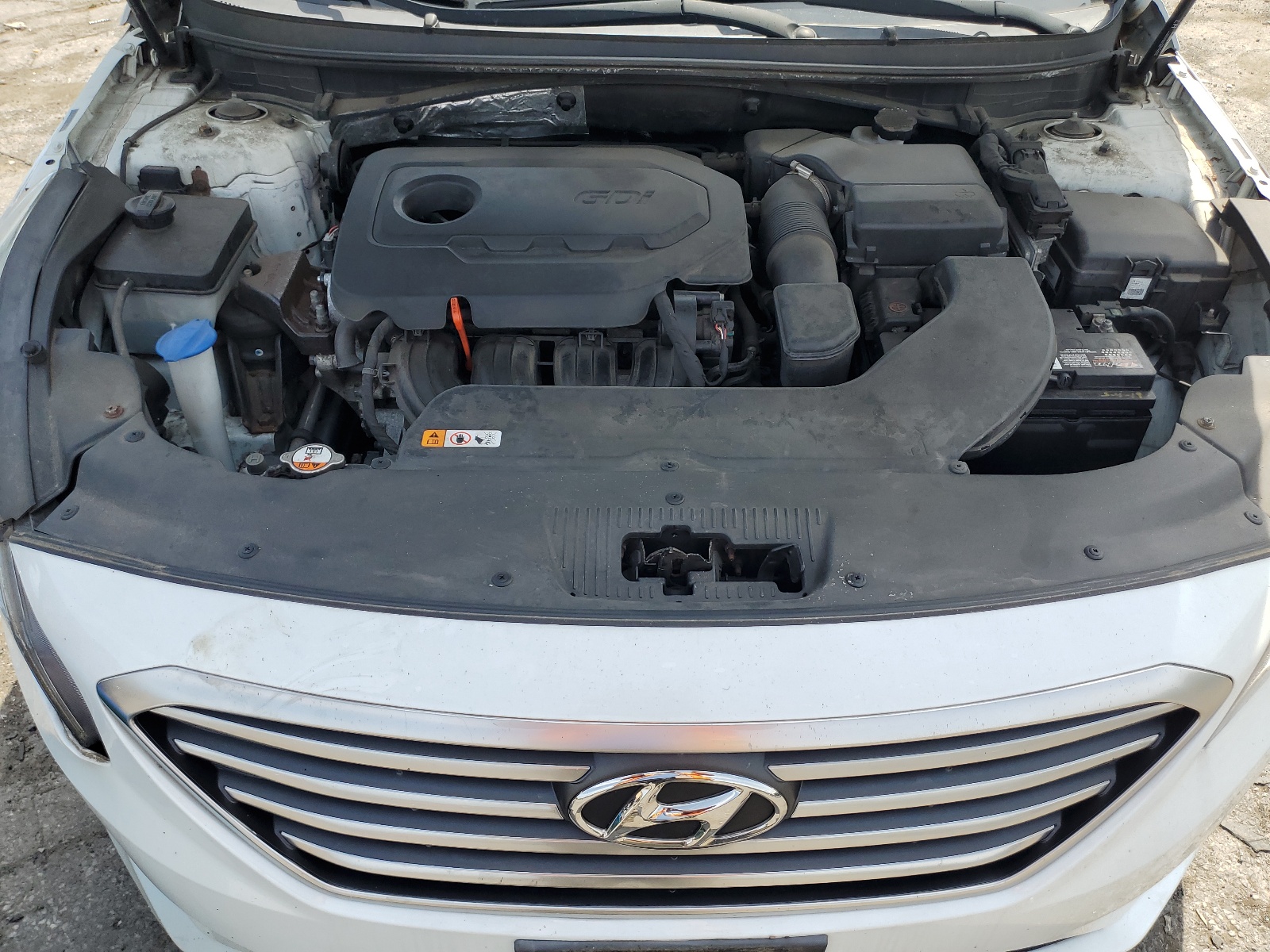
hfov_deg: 67.3
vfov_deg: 53.1
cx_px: 635
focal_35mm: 26
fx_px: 954
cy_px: 476
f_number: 1.5
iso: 50
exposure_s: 1/1111
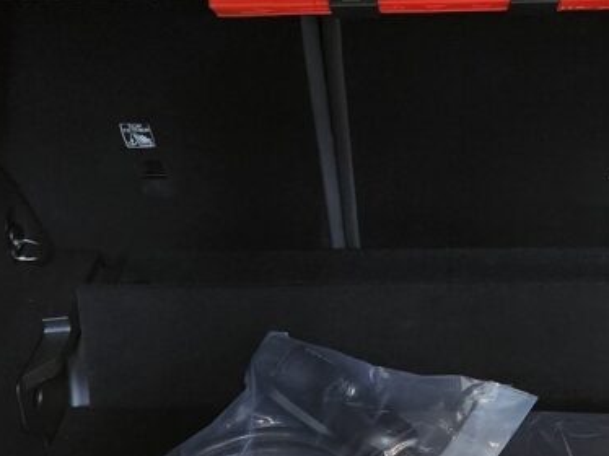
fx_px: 1108
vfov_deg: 23.2
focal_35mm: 63
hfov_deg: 30.4
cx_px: 433
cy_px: 259
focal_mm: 5.4
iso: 640
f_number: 1.8
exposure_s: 1/100
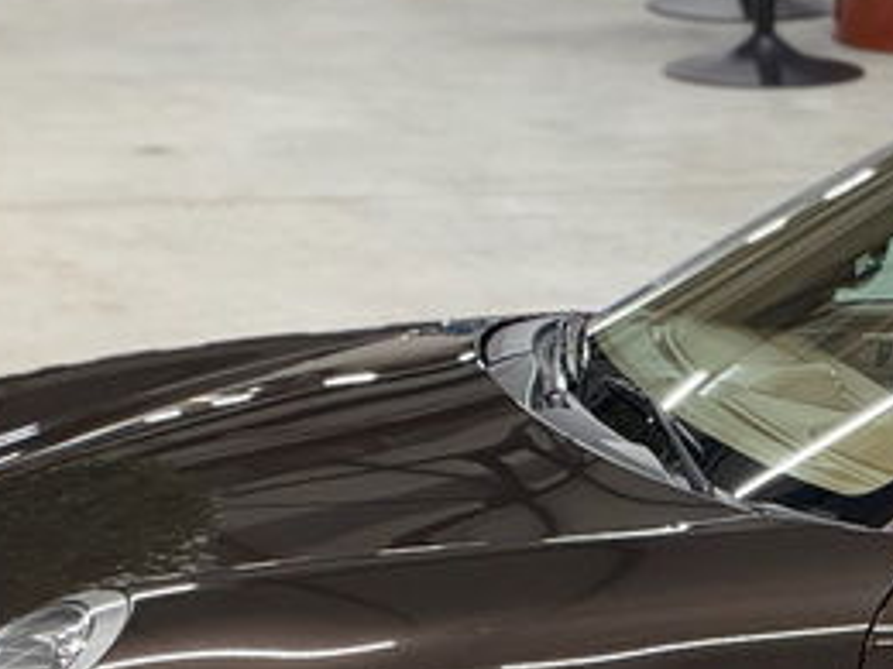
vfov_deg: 4.2
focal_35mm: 355
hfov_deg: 5.6
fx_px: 9158
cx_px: 282
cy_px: 744
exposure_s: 1/50
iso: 320
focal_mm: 15.66
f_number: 2.8
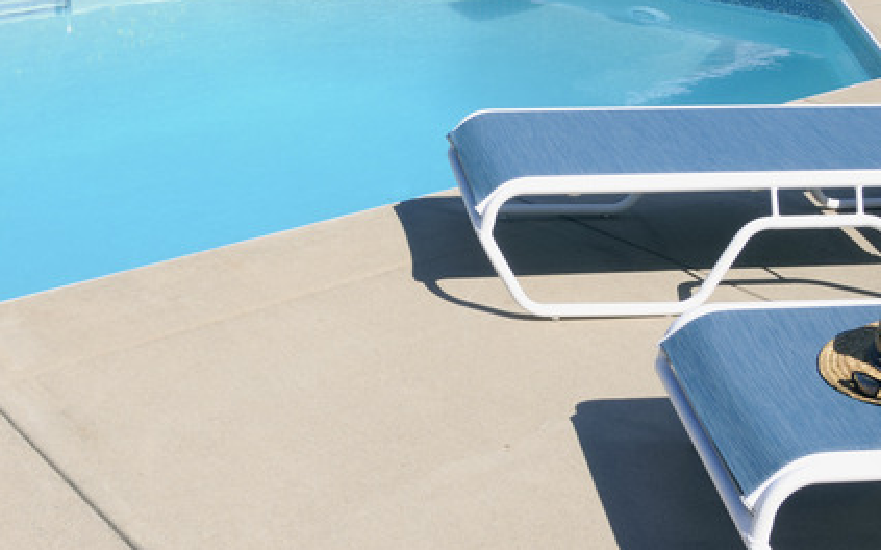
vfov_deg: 20.7
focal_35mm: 62
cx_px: 344
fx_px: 1488
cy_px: 96
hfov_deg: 32.9
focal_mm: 22
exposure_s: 1/45
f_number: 11
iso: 200
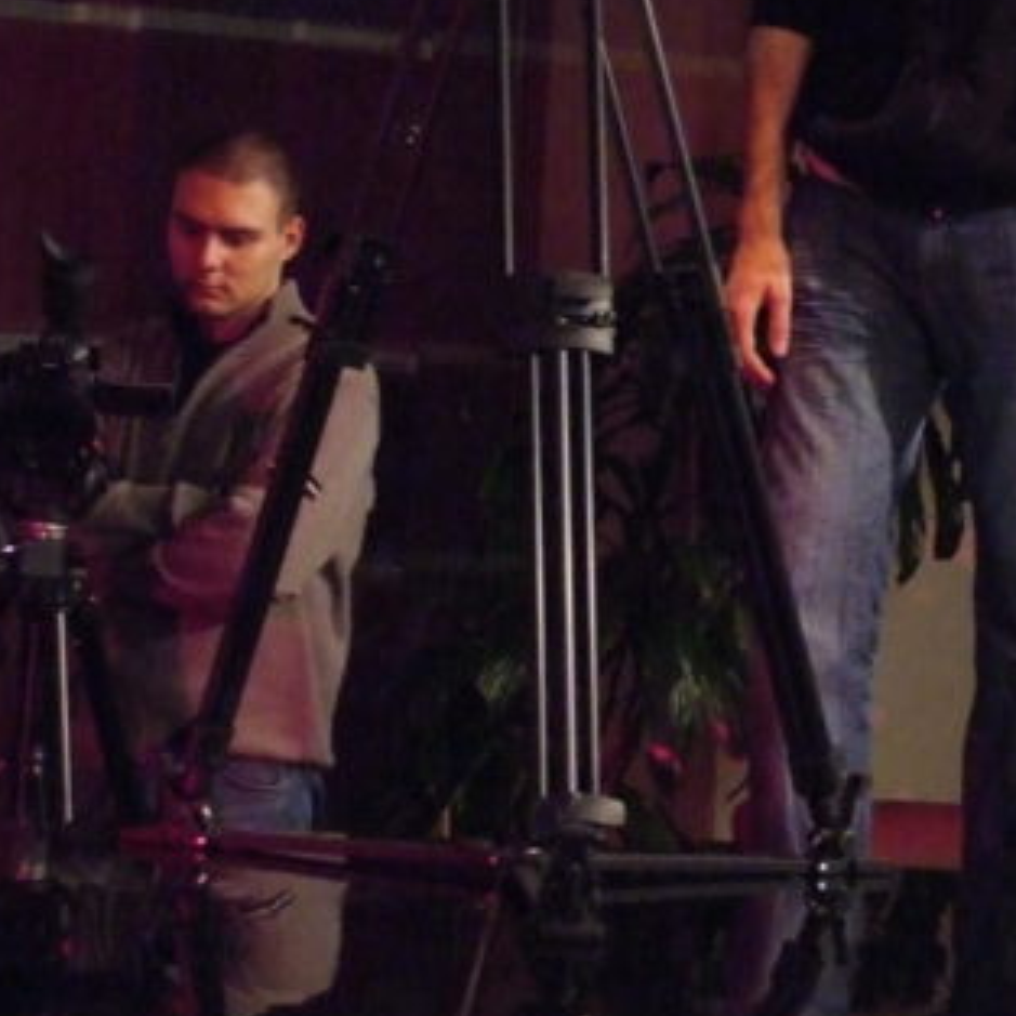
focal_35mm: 164
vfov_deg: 10.6
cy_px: 329
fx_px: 5446
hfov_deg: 10.6
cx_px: 880
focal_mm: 35
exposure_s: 1/50
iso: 3200
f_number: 5.6
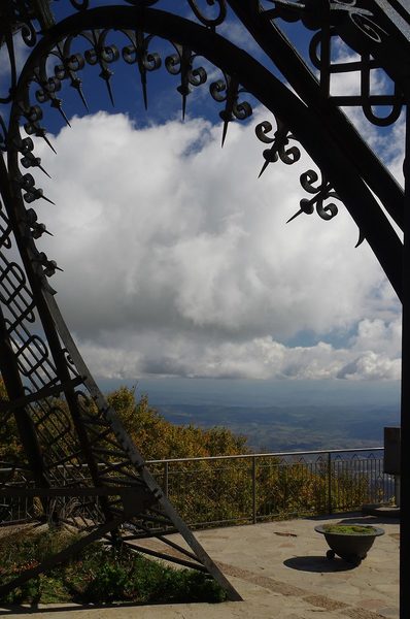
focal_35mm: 42
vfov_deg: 46.5
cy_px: 310
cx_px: 205
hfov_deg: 31.8
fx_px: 720
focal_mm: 28.13
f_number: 14
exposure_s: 1/160
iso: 200
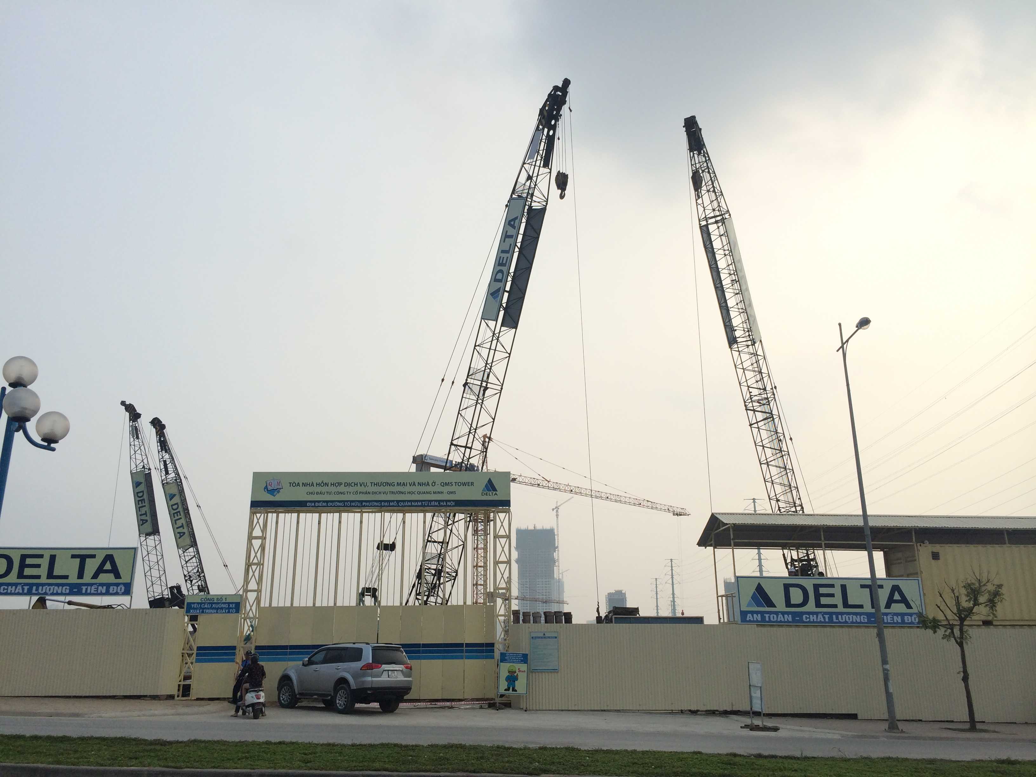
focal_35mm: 30
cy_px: 388
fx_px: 898
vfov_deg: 46.8
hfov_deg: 60.0
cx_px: 518
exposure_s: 1/2740
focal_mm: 4.12
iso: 32
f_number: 2.2
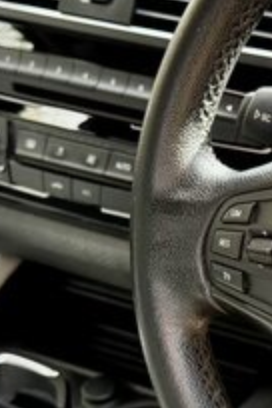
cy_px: 274
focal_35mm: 98
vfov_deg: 20.7
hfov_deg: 13.5
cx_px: 338
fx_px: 1111
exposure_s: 1/221
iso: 160
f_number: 1.78
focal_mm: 6.76
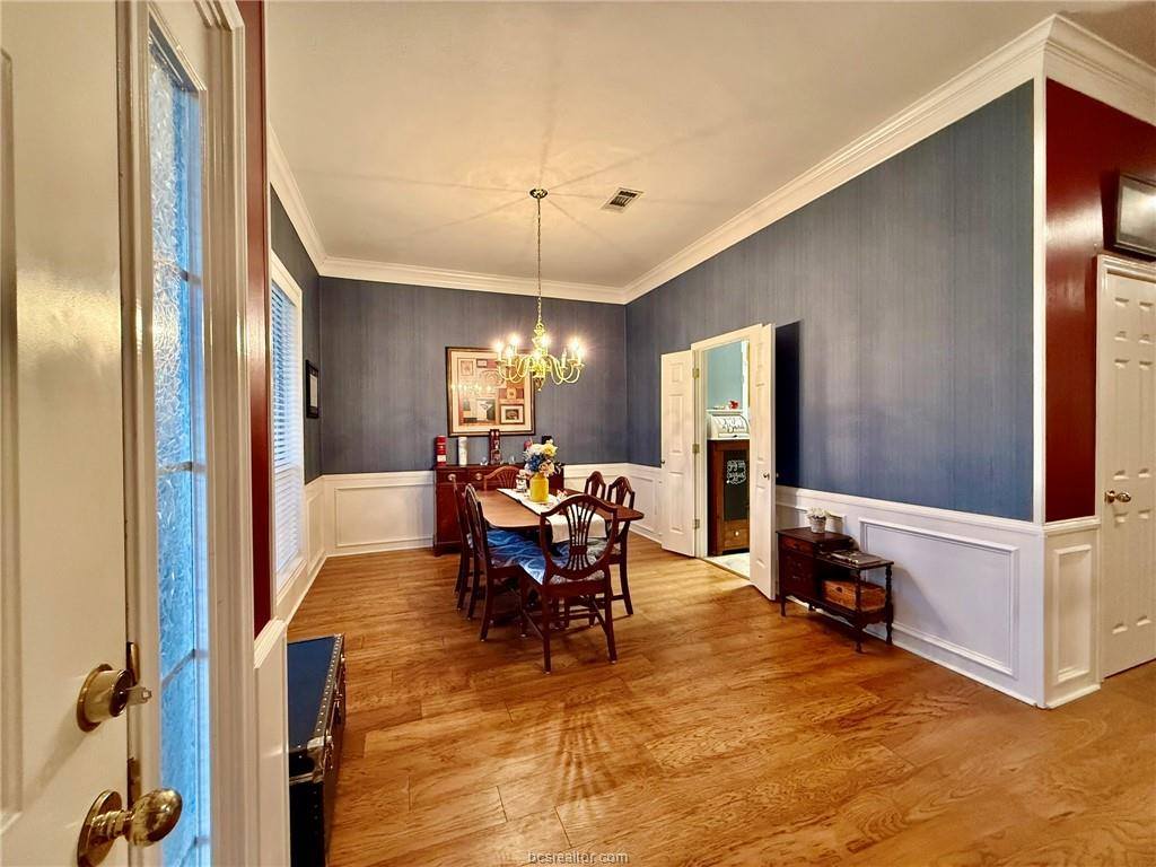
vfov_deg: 85.7
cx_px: 578
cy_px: 434
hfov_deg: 102.1
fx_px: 468
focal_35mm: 14
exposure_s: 1/60
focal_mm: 2.22
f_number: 2.2
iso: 640
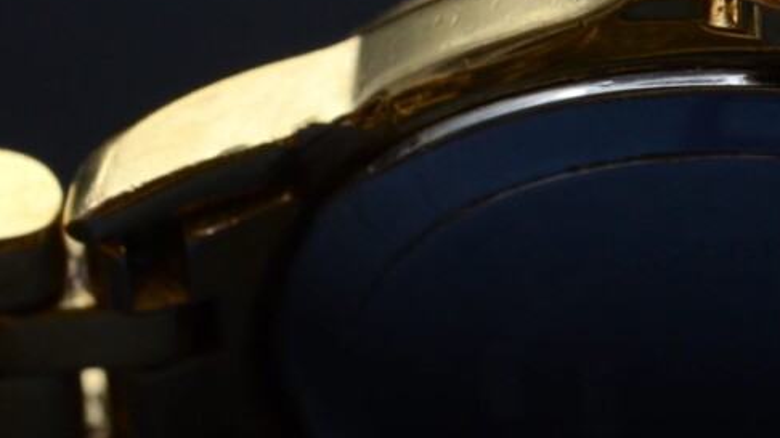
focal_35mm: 271
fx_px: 5603
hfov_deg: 7.9
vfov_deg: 4.5
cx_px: 814
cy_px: -178
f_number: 11
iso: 500
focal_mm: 60
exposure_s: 1/30
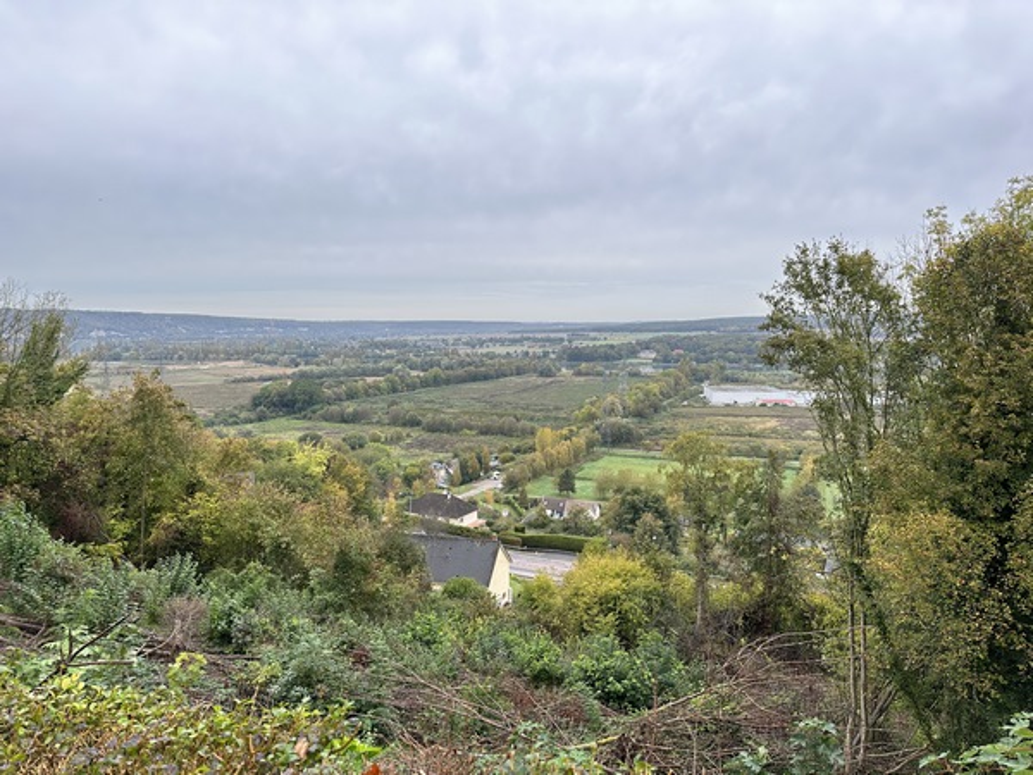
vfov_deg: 56.8
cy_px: 388
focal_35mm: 24
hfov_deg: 71.6
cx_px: 516
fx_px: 716
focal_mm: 6.86
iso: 80
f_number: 1.78
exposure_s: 1/285
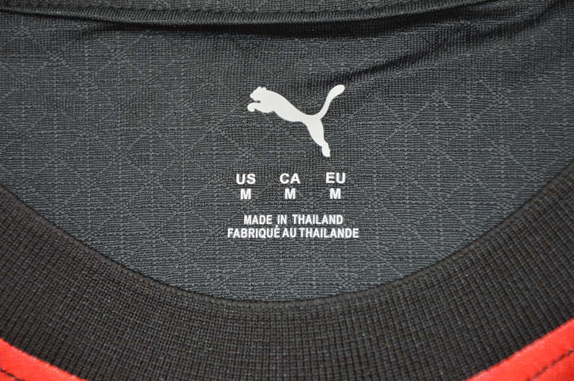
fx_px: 2509
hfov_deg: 13.1
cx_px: 287
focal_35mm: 158
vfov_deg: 8.7
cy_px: 190
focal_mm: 105
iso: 400
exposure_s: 1/100
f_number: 5.6
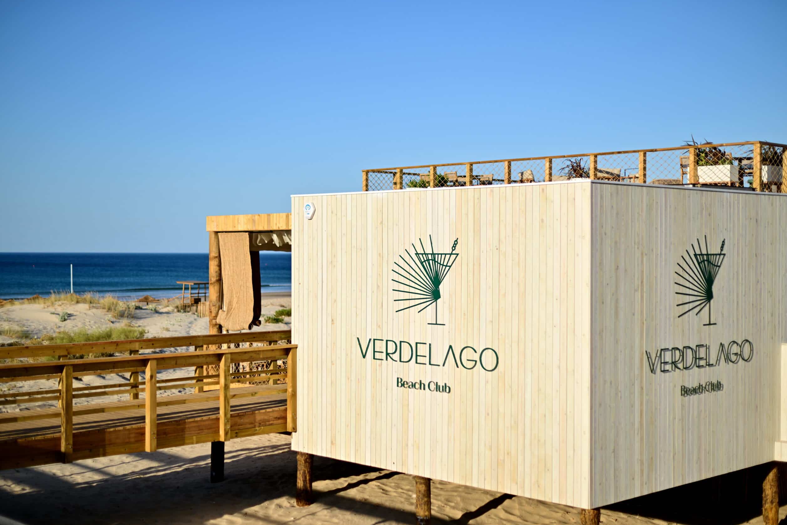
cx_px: 391
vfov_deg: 26.5
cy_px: 265
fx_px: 1115
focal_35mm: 51
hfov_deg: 38.9
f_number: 1.8
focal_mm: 50
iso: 100
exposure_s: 1/8000
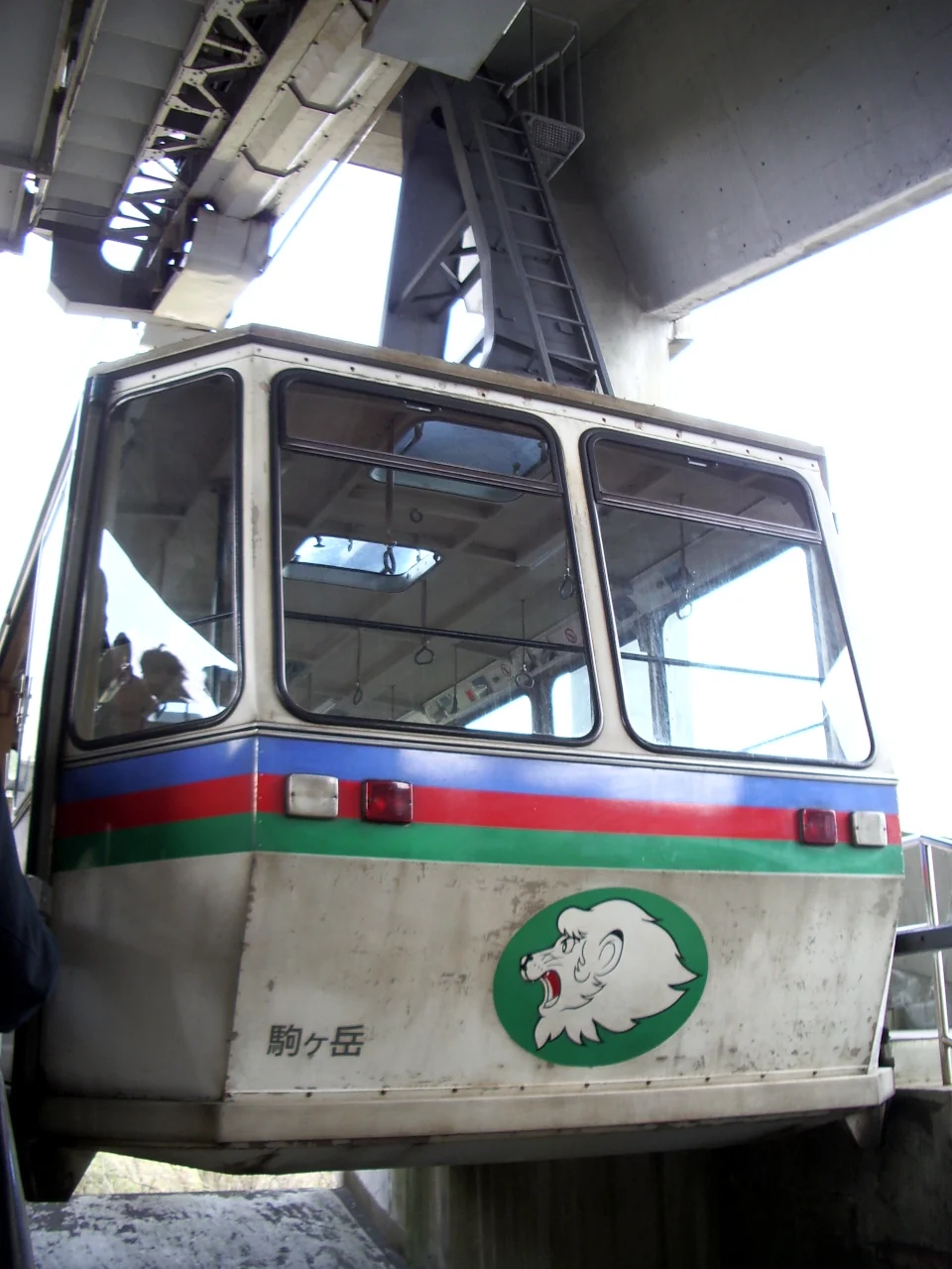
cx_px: 476
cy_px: 634
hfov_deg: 40.7
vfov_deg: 52.6
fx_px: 1283
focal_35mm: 35
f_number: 2.6
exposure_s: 1/80
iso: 100
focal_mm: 5.8
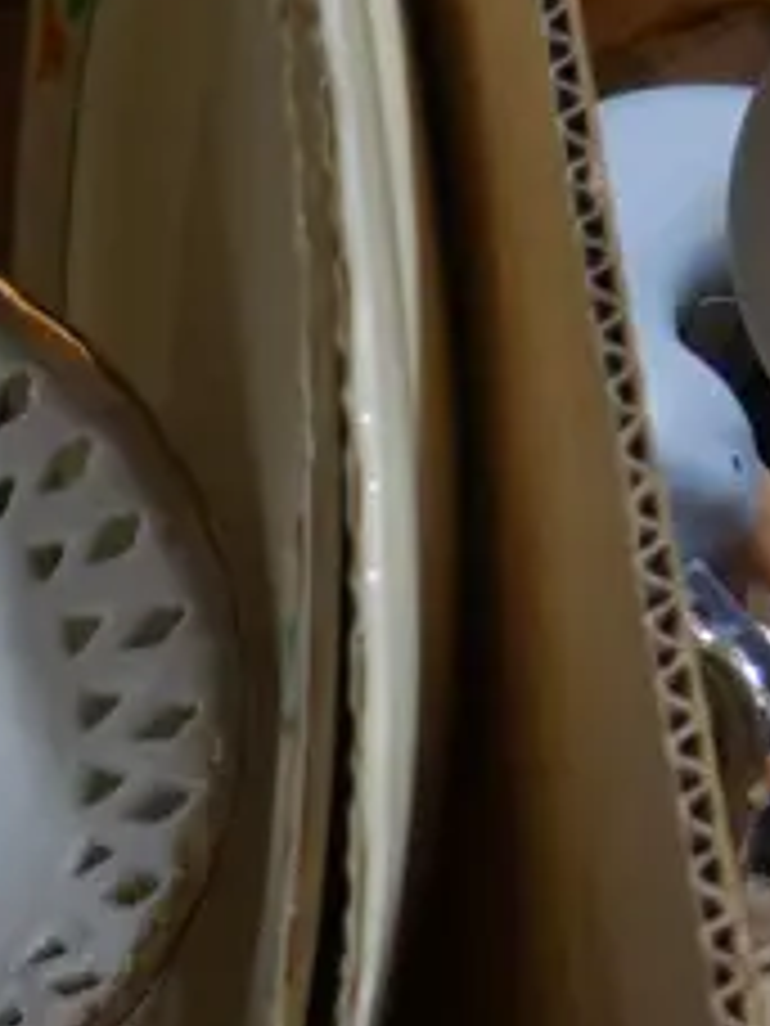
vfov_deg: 15.6
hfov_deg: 10.5
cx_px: -925
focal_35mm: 126
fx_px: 3737
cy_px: 792
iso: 200
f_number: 3.5
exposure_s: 1/80
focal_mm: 14
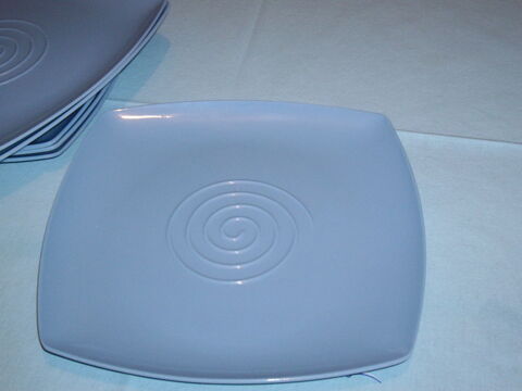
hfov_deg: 34.9
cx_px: 261
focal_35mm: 55
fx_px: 829
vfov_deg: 26.6
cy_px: 196
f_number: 3.4
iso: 400
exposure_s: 1/60
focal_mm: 11.5
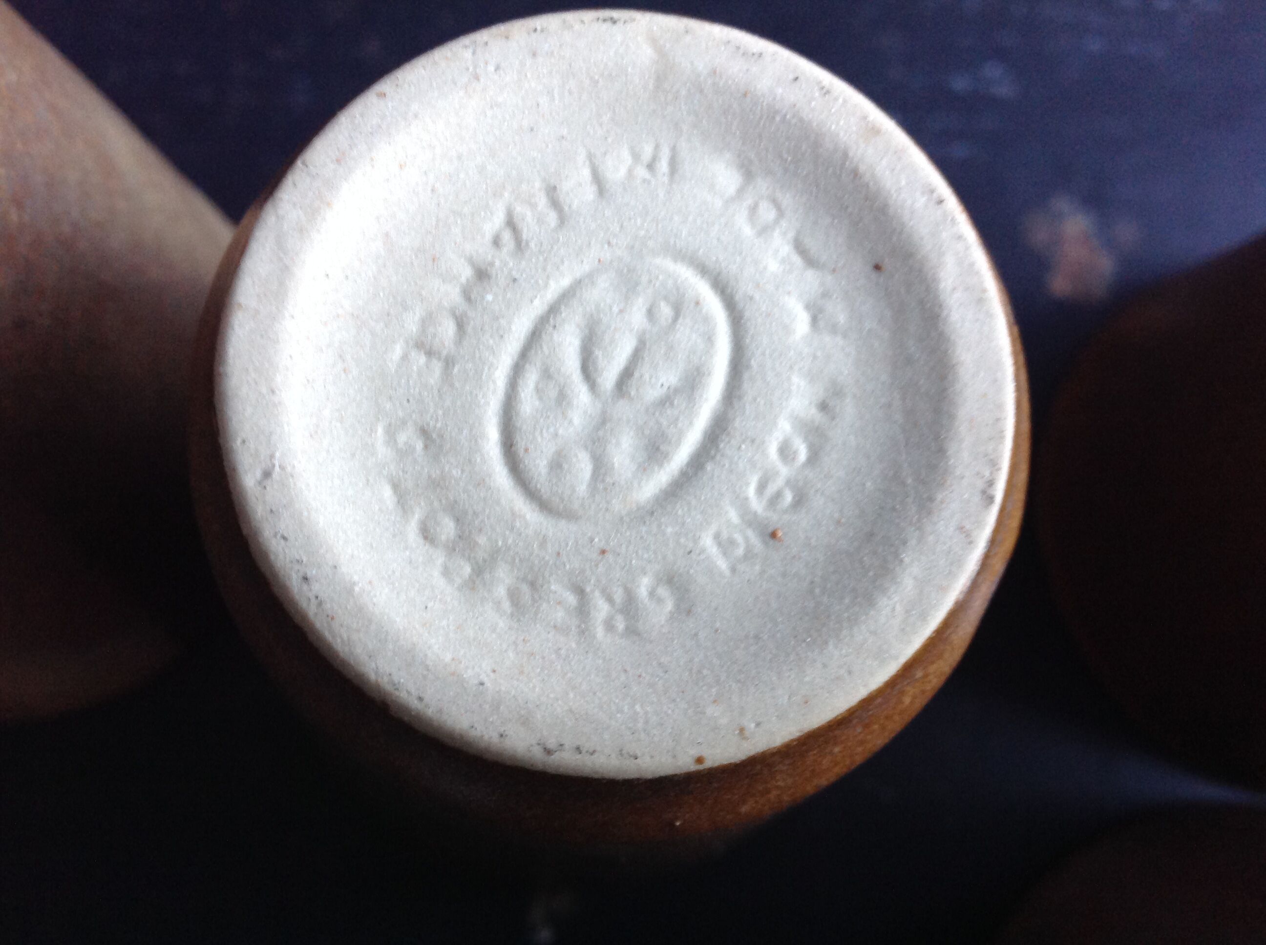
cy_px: 472
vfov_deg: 40.6
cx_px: 633
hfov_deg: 52.7
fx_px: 1278
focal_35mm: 35
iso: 160
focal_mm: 4.28
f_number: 2.4
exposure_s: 1/15
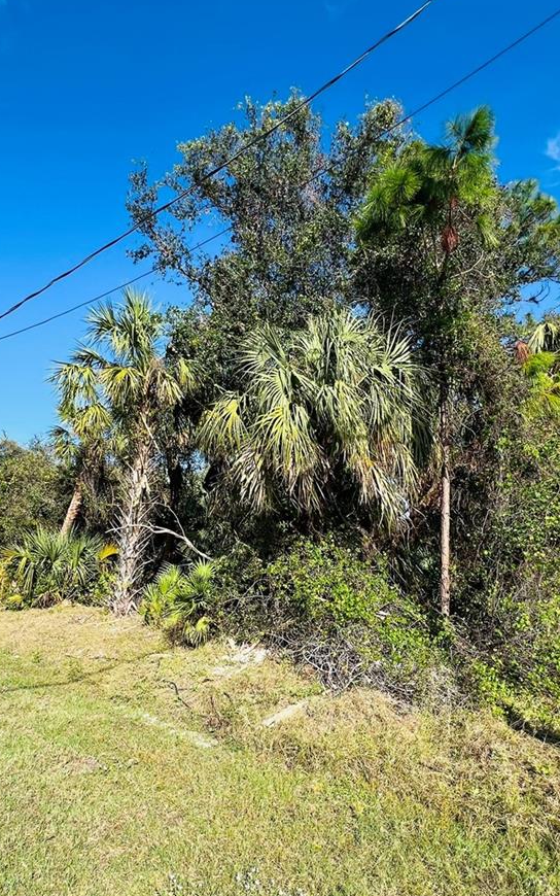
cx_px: 234
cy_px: 508
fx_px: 464
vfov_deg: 87.5
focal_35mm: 19
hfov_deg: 61.9
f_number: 1.8
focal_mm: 1.57
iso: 32
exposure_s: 1/704
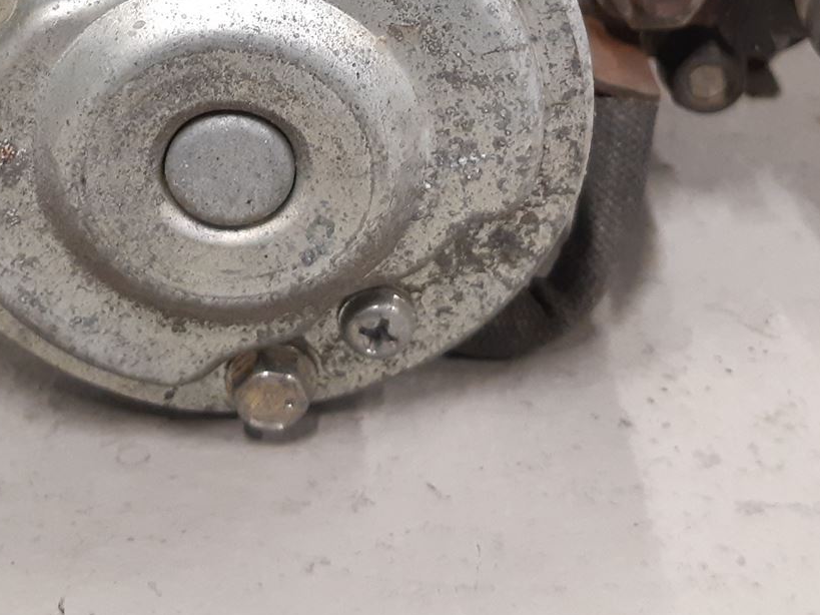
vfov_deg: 21.3
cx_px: 322
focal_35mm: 65
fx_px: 1540
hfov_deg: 29.7
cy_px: -76
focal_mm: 3.93
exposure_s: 1/50
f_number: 1.7
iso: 200
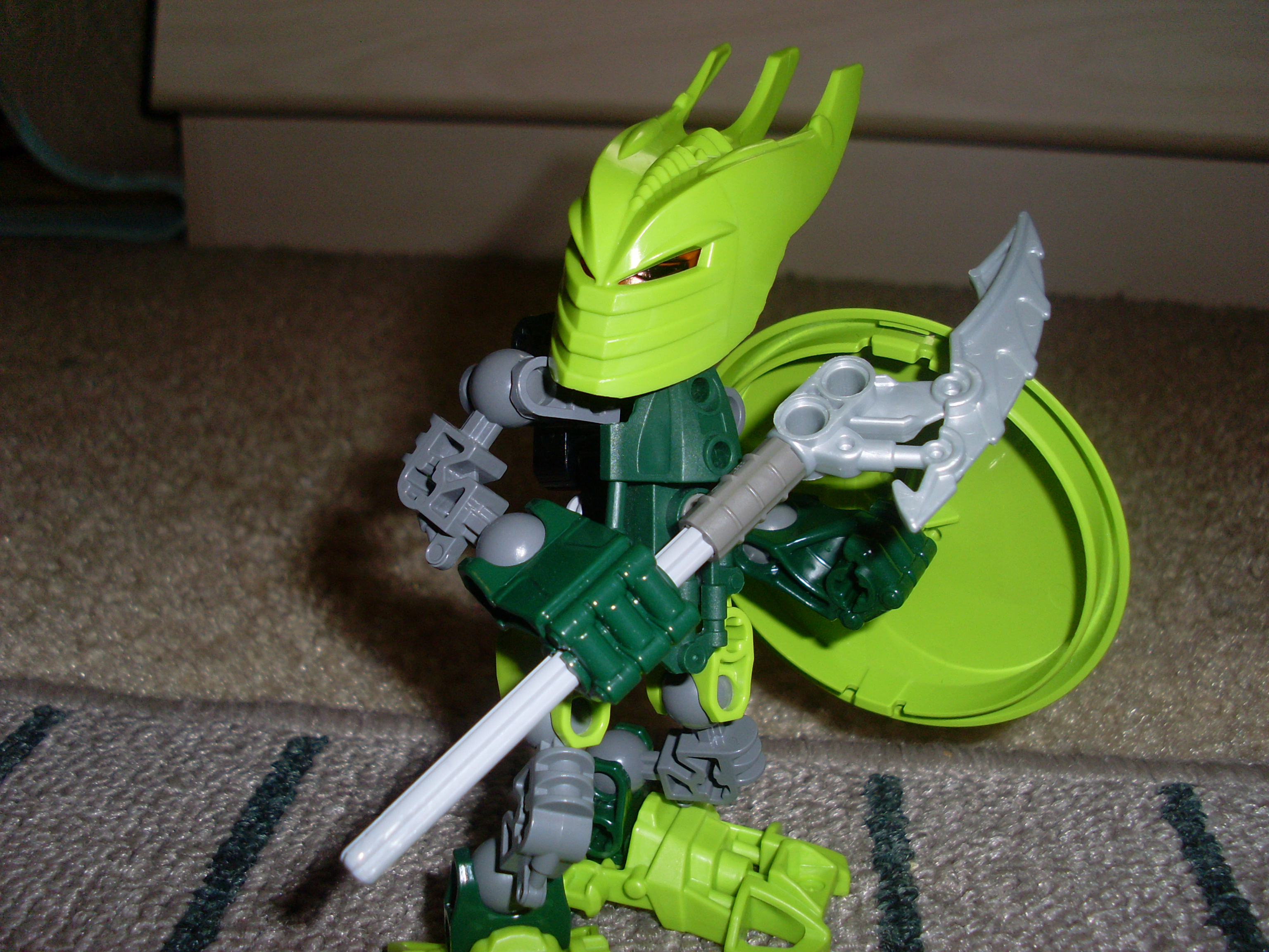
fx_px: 1393
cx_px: 634
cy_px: 476
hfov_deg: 49.0
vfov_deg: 37.7
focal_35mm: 38
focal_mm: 6.3
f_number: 7.7
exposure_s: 1/45
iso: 100
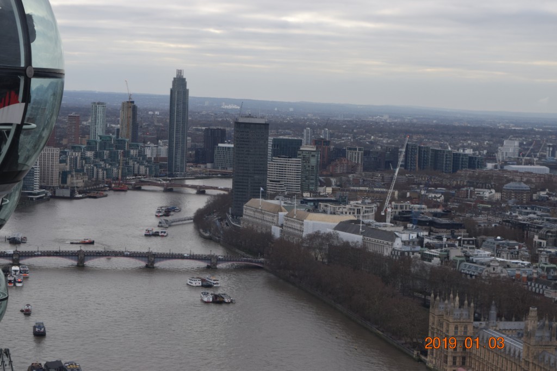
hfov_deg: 24.6
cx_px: 278
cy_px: 186
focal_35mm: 82
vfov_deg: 16.5
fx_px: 1276
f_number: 8
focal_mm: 55
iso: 400
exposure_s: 1/250
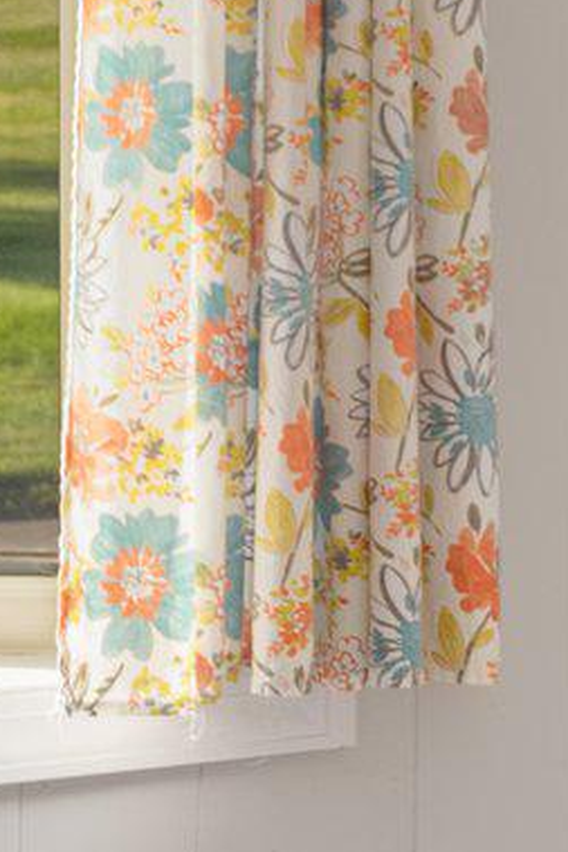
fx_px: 4469
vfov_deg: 10.8
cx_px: 703
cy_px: 136
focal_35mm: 189
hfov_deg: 7.2
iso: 320
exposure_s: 1/25
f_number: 7.1
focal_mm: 35
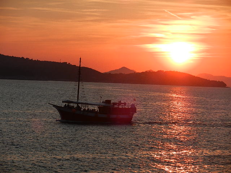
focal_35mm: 165
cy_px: 86
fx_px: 1101
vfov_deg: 9.0
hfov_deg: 12.0
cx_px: 116
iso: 160
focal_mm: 29.7
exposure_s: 1/640
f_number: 5.3
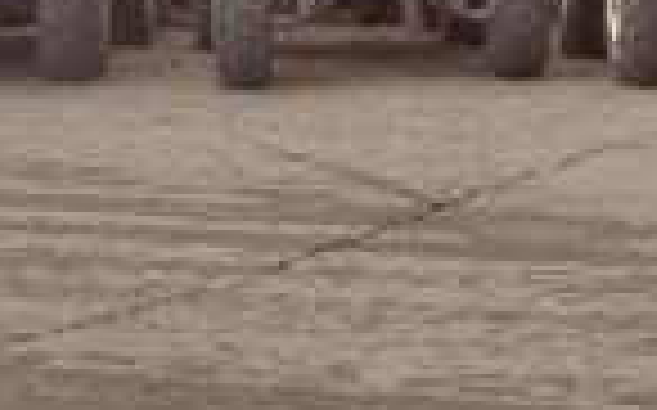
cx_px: 540
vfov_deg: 4.5
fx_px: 5153
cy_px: -241
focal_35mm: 288
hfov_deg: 7.3
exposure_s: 1/200
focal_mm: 6
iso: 100
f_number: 3.5
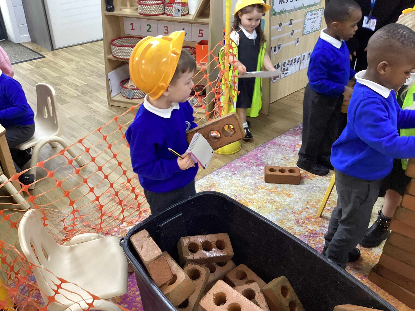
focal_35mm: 31
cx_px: 208
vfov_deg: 45.4
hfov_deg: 58.4
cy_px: 156
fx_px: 372
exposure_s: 1/50
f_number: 2.4
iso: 200
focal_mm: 3.3
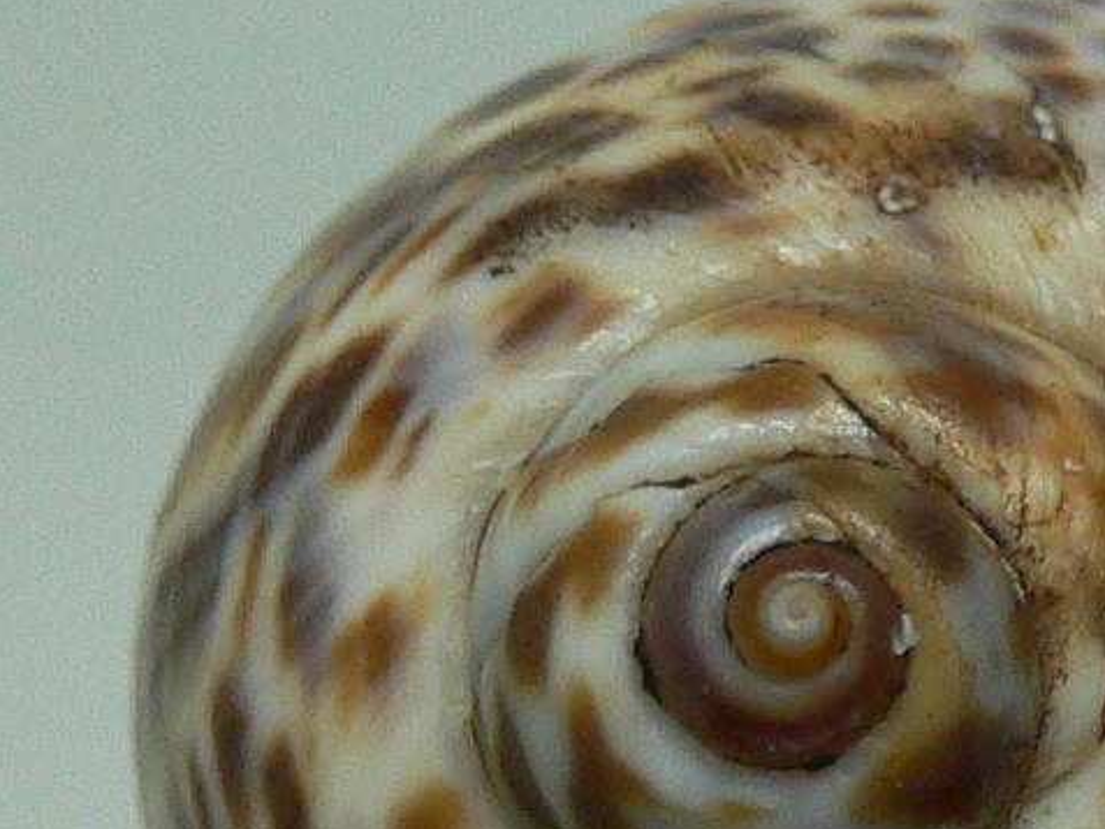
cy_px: 852
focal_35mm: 148
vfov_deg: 9.9
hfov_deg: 13.2
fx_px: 4726
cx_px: 961
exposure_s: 1/60
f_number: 2.8
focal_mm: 4.6
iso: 150
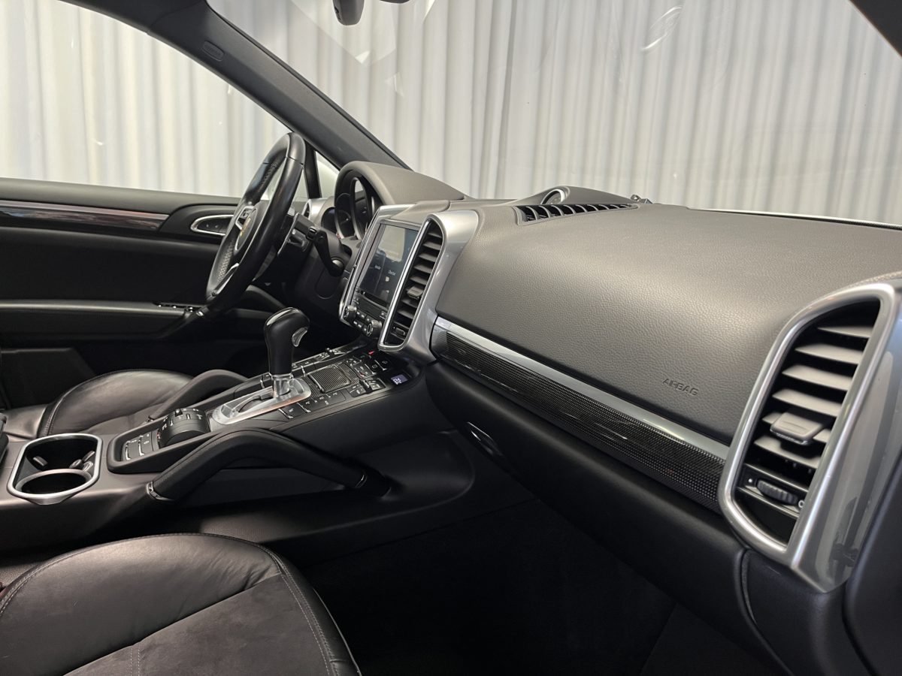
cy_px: 338
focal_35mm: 26
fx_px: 677
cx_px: 451
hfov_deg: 67.3
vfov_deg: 53.1
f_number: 1.6
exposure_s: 1/50
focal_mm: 5.1
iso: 100
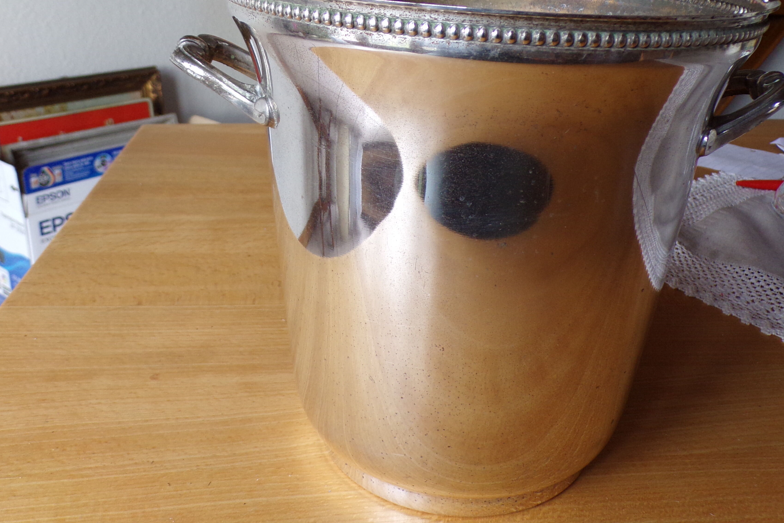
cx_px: 444
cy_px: 211
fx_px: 827
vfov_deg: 34.9
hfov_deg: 50.6
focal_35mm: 38
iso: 101
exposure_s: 1/34
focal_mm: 4.3
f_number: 3
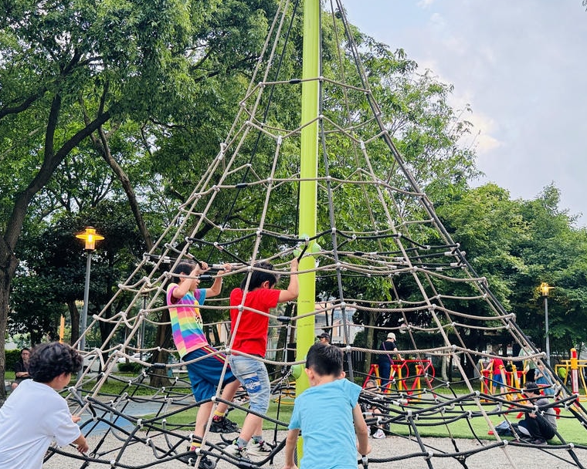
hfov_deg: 49.1
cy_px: 268
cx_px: 288
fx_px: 643
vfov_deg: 40.0
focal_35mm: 37
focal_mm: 6.76
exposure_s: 1/60
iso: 125
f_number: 1.78
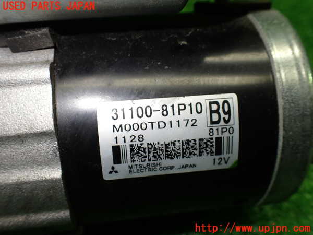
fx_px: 271
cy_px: 118
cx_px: 156
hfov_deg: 60.0
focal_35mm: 30
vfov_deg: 46.8
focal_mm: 5.4
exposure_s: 1/125
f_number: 2.3
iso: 200
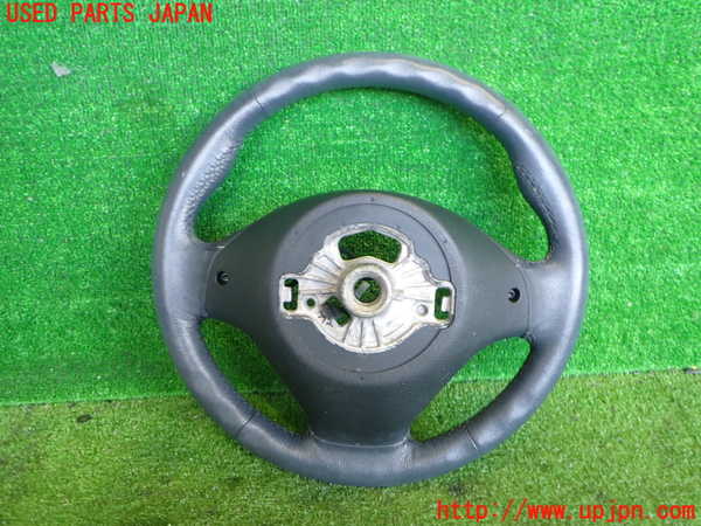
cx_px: 350
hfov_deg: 60.0
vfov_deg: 46.8
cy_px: 263
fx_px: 608
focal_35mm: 30
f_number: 2.3
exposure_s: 1/30
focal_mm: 5.4
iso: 200
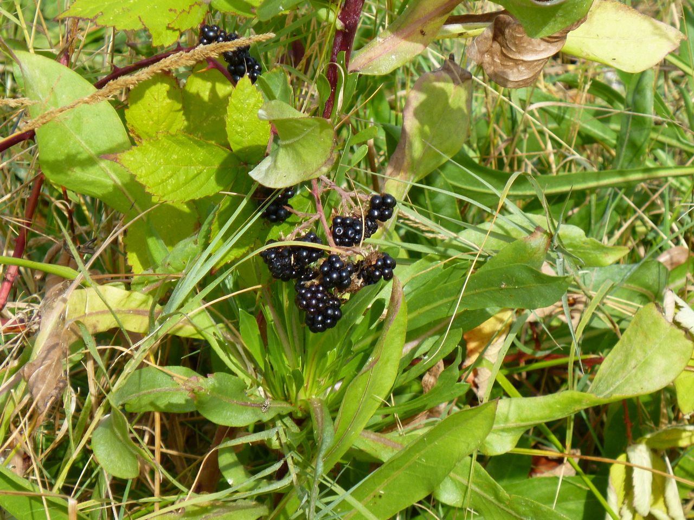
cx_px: 347
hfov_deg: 7.9
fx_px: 5012
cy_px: 260
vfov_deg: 5.9
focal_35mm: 250
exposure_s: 1/125
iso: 80
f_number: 5.9
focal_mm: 36
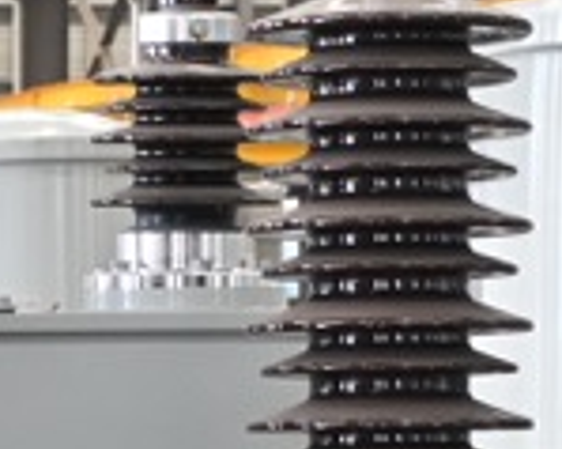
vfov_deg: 4.6
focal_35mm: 333
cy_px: 772
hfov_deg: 5.7
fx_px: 5535
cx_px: -426
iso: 320
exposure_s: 1/60
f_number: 4.5
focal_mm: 27.5
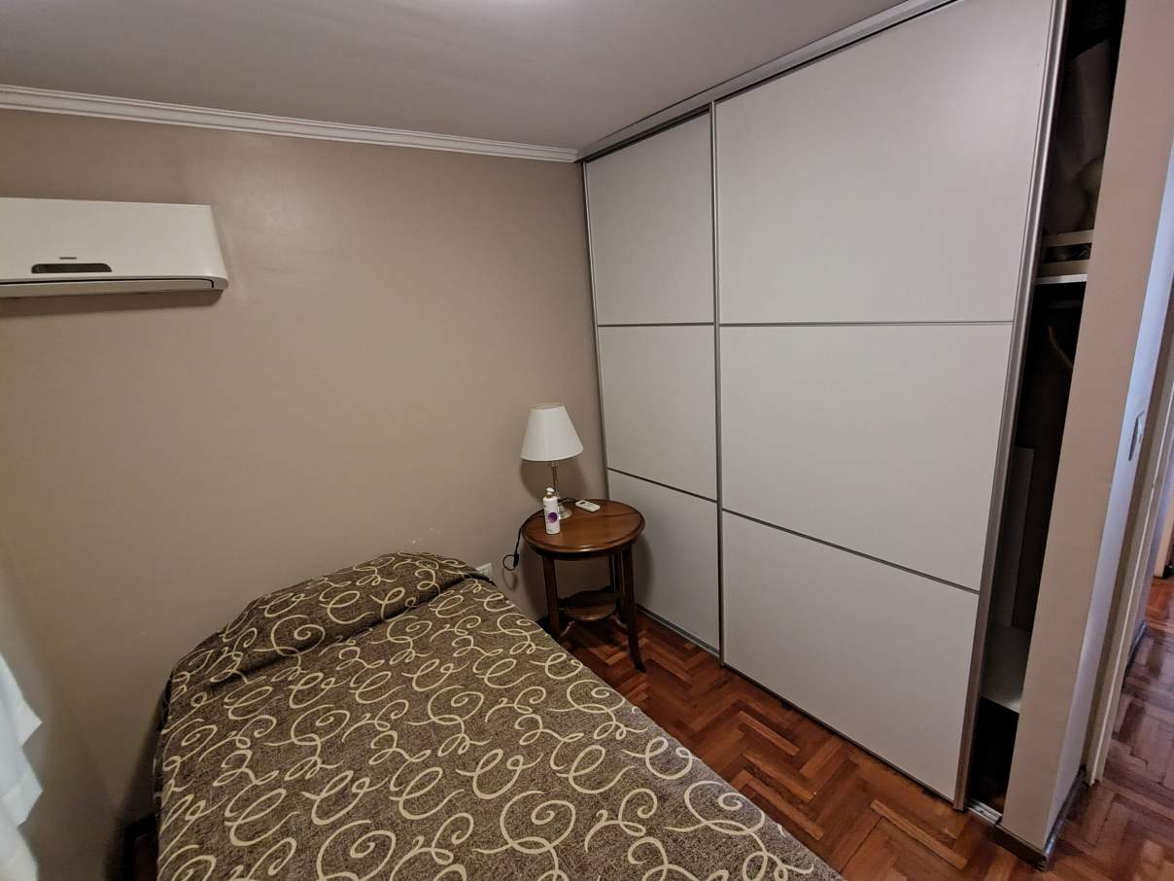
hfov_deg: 94.5
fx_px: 543
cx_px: 587
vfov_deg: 78.1
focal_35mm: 16
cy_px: 440
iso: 522
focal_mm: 1.66
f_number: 2.2
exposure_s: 1/20
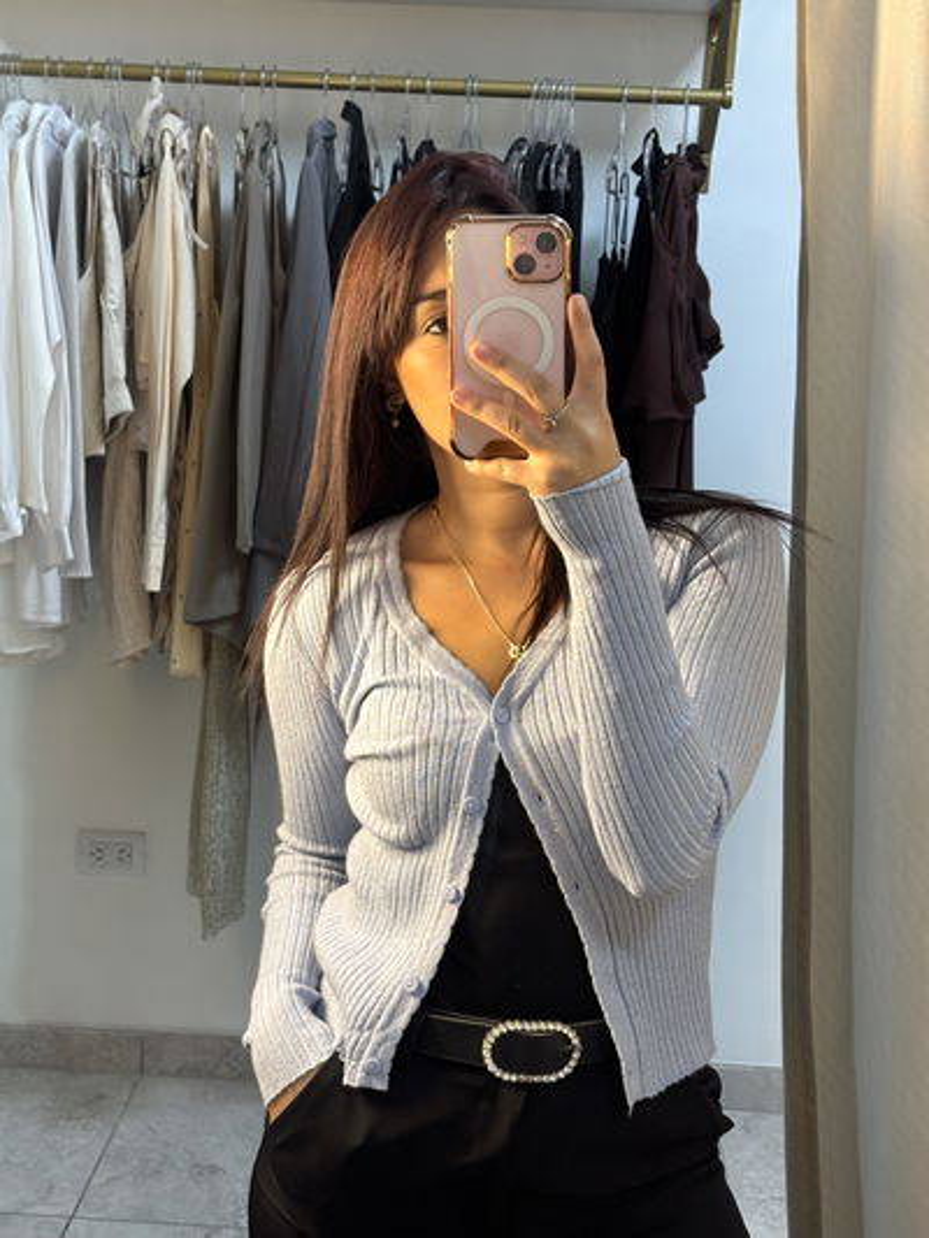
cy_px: 619
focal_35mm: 52
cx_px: 464
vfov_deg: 36.8
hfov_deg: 28.0
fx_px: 1860
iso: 50
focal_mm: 5.96
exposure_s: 1/50
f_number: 1.6
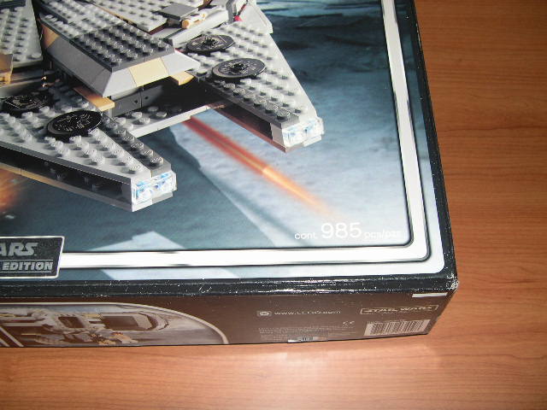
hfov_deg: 49.0
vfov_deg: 37.7
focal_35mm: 38
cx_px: 274
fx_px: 600
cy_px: 205
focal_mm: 8
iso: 100
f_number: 2.8
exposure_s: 1/60
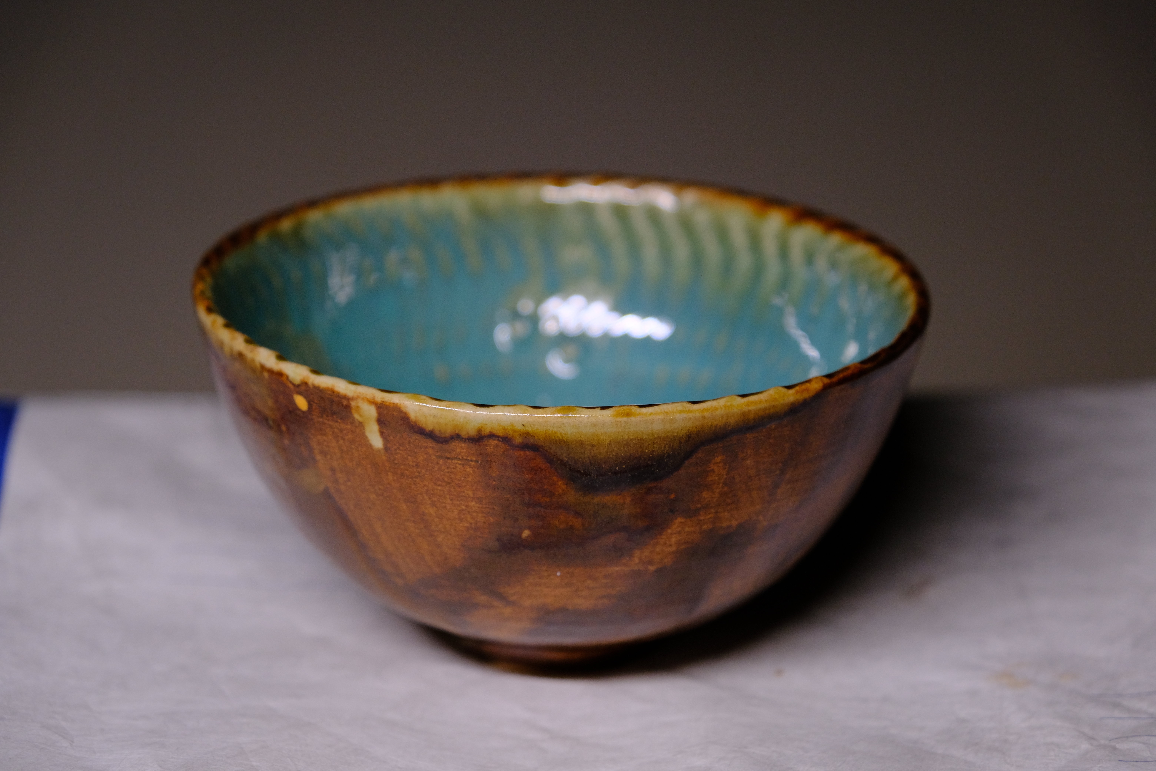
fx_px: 3853
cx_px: 578
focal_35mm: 120
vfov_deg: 11.4
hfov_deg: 17.1
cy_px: 386
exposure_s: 1/200
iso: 1000
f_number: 4
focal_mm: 80
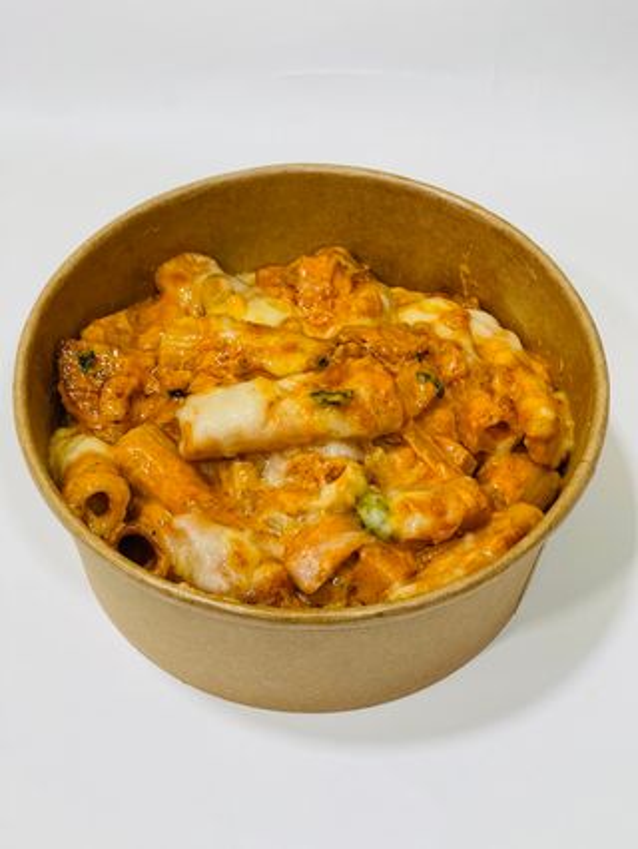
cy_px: 424
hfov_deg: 23.0
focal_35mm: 64
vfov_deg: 30.2
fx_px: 1571
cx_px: 319
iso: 160
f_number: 2.2
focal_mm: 7.5
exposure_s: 1/100
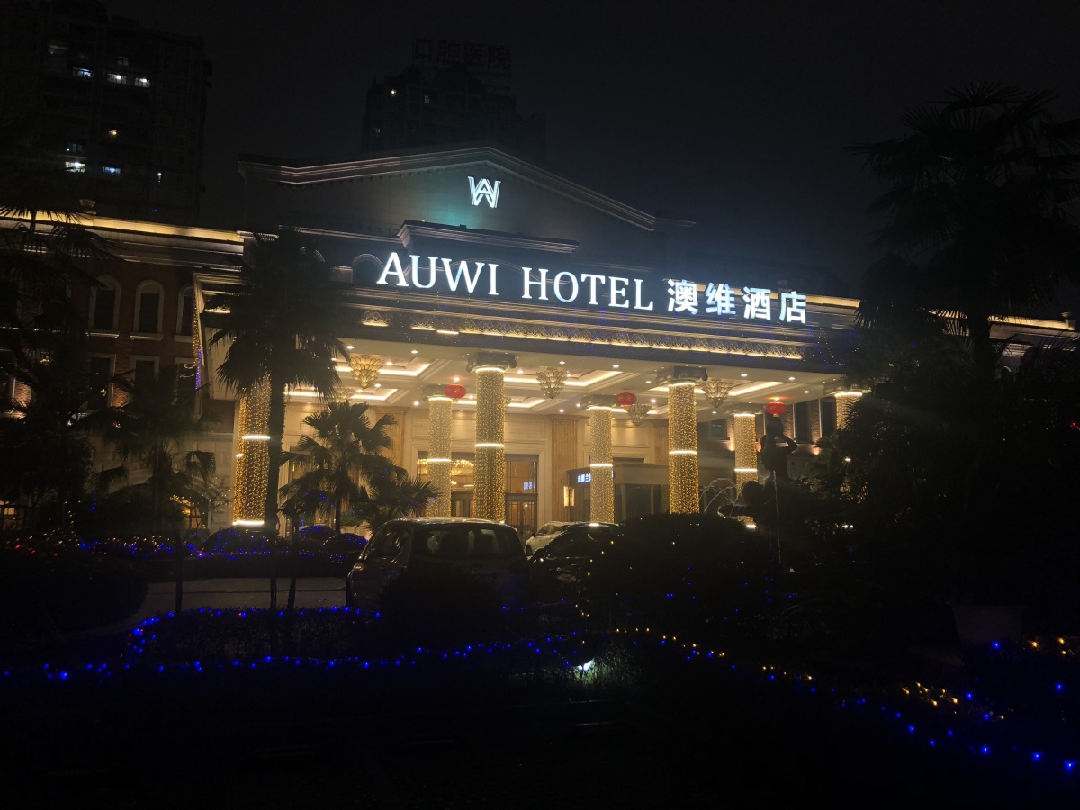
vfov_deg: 49.7
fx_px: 874
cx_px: 540
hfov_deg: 63.4
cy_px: 405
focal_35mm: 28
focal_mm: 3.99
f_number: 1.8
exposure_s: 1/50
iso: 160
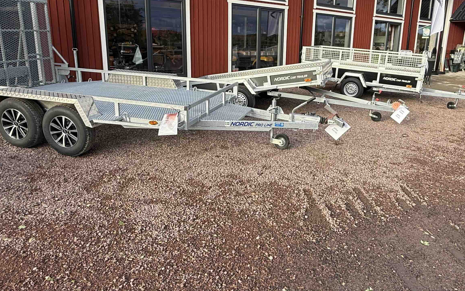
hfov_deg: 70.0
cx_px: 267
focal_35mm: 26
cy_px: 116
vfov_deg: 47.3
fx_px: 329
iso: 50
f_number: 2.2
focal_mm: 2.22
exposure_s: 1/233
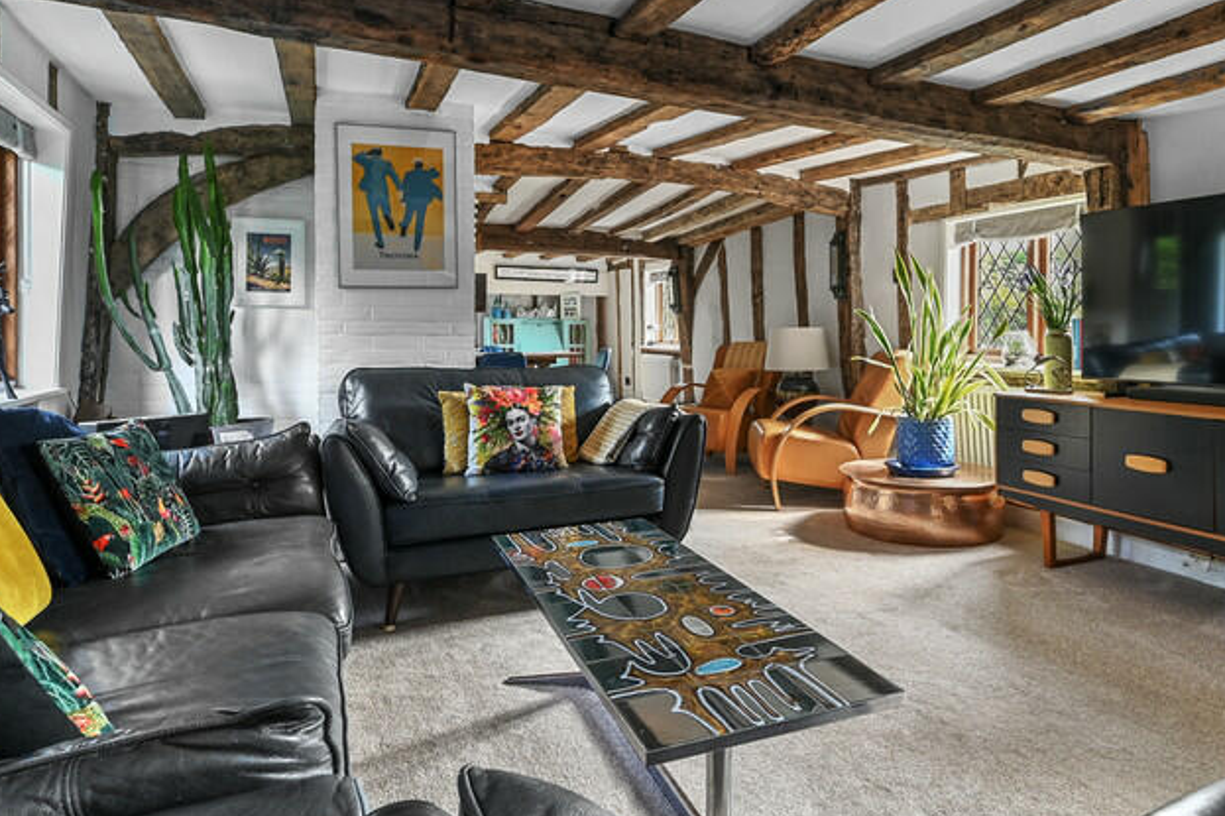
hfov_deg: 76.0
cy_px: 329
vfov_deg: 54.7
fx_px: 782
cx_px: 663
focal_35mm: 23
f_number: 8
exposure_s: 1.3
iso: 400
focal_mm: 14
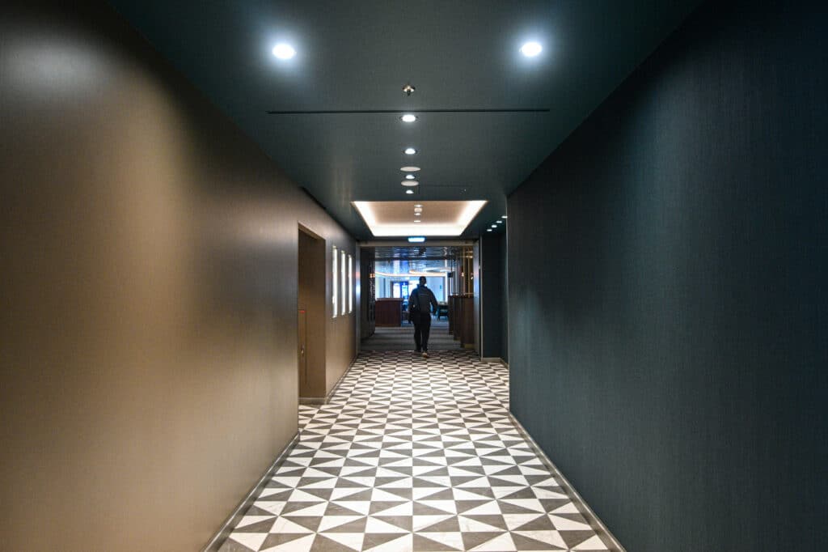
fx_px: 621
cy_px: 276
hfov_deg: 67.4
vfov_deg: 47.9
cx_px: 414
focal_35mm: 27
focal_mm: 18
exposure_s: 1/100
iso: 1600
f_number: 4.2
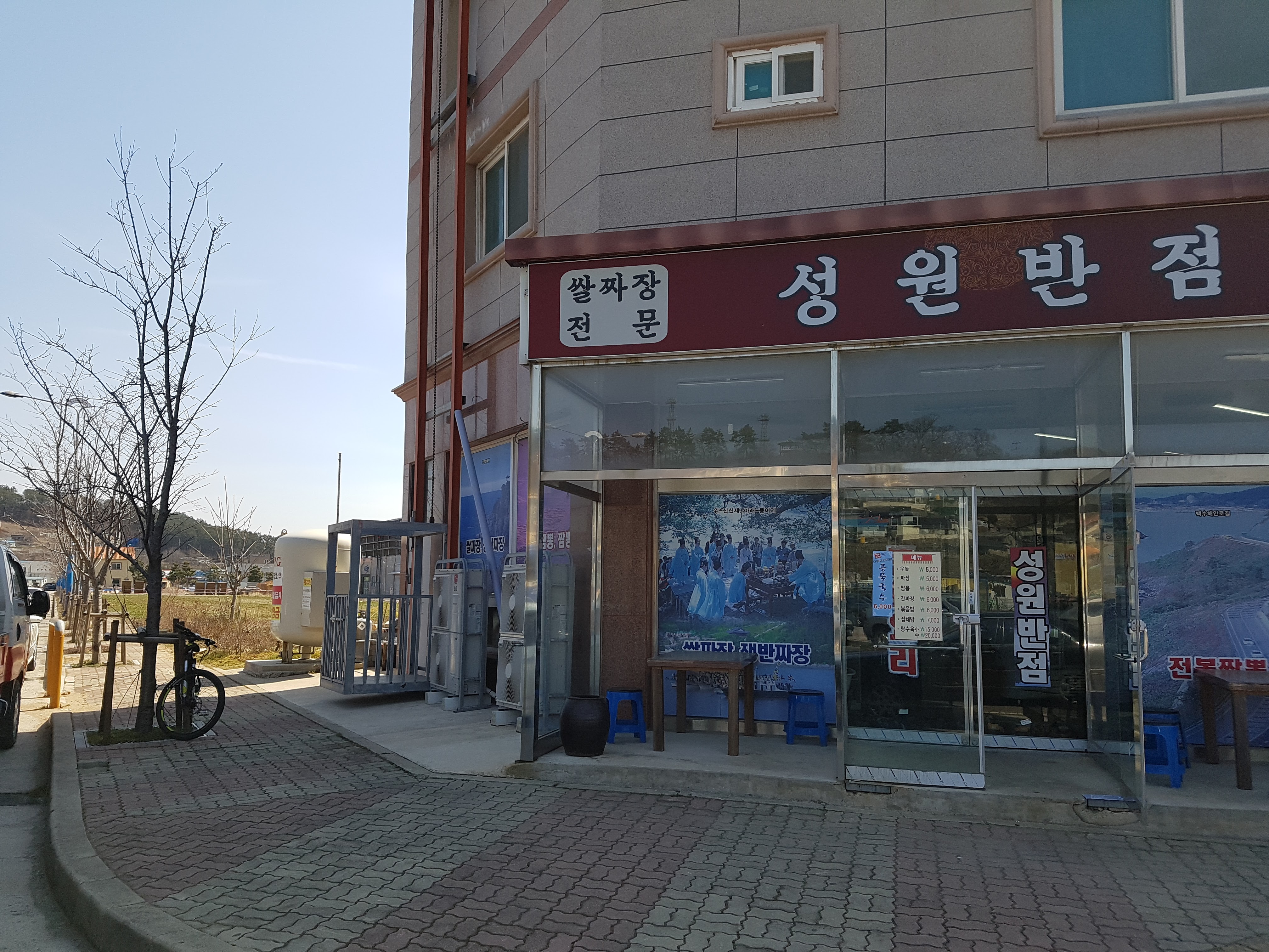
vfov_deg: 53.1
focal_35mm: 26
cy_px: 476
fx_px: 953
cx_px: 634
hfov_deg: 67.3
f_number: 1.7
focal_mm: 4.2
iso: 50
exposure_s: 1/2056
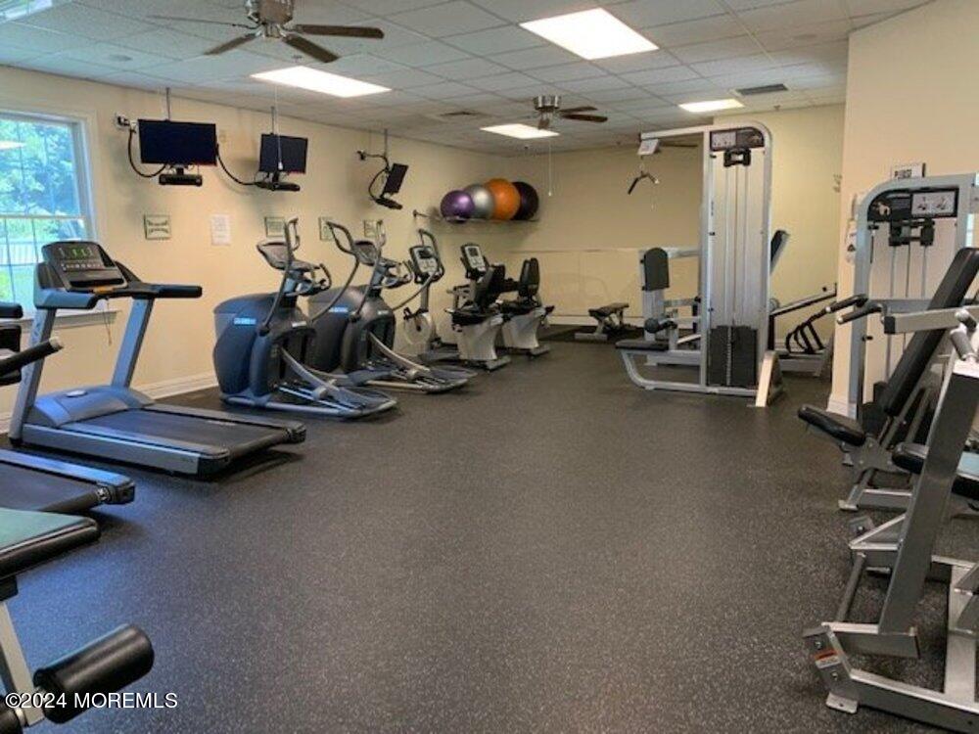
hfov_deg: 67.3
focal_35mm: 26
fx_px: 735
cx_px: 490
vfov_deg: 53.1
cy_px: 367
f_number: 1.8
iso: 320
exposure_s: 1/40
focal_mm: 4.25
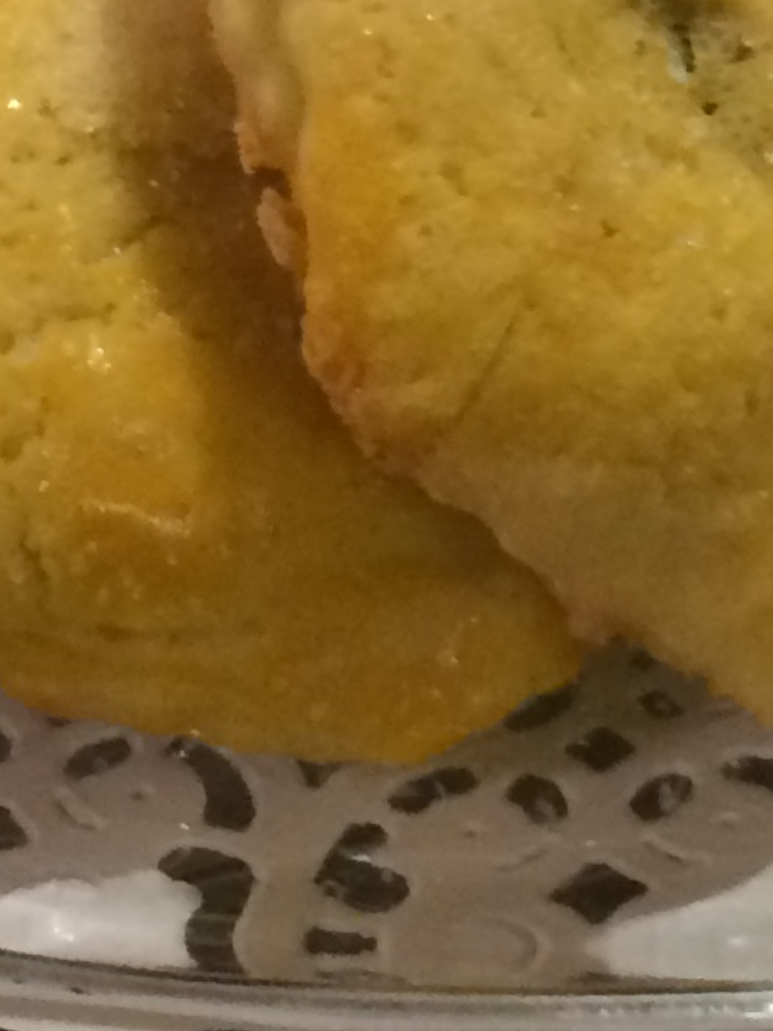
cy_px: -229
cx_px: 527
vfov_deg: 12.4
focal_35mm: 156
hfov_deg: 9.5
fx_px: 4646
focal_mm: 4.15
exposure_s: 1/33
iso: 250
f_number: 2.2
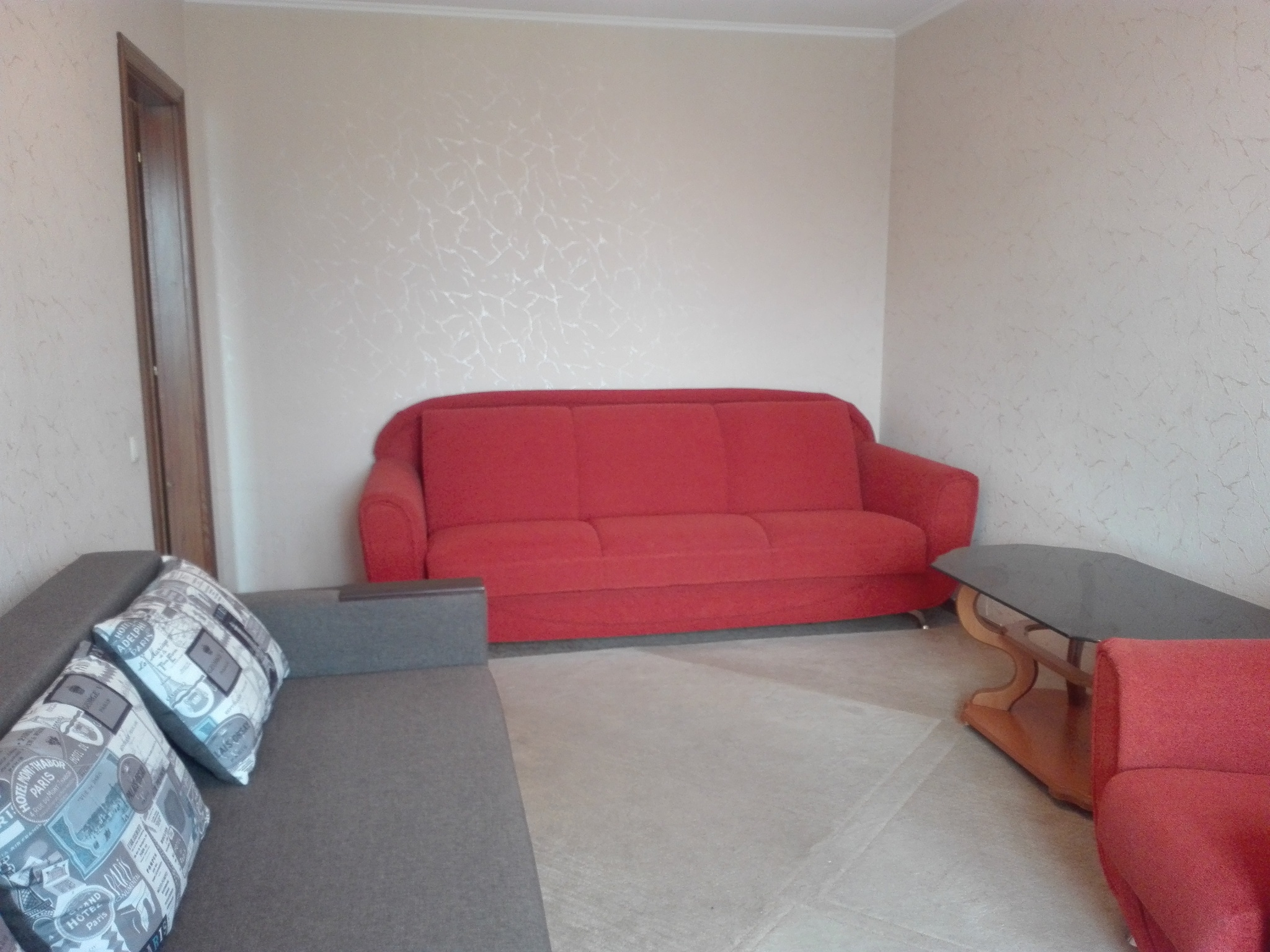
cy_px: 476
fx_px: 991
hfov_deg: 65.3
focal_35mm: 27
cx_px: 635
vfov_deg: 51.4
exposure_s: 1/33
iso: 330
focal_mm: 3.79
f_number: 2
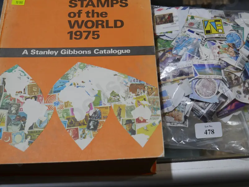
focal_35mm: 51
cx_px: 139
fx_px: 367
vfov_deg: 28.5
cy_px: 68
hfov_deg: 37.4
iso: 200
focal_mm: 20
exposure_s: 1/125
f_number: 5
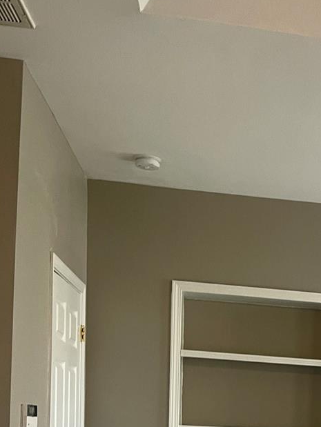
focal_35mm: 62
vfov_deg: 28.2
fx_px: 766
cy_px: 478
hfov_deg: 21.8
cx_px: 391
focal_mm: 5.1
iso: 100
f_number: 1.6
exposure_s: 1/60
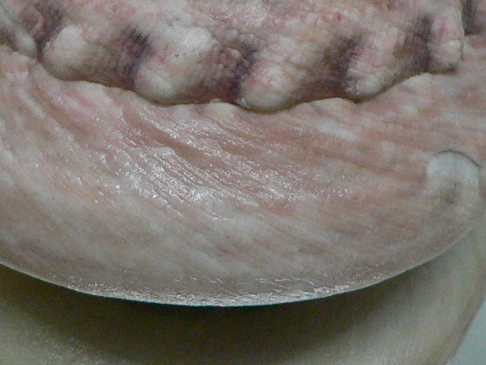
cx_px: 202
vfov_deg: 14.7
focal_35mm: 97
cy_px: -77
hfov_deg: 20.2
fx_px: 1363
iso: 200
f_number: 2.8
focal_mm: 4.6
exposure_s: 1/60
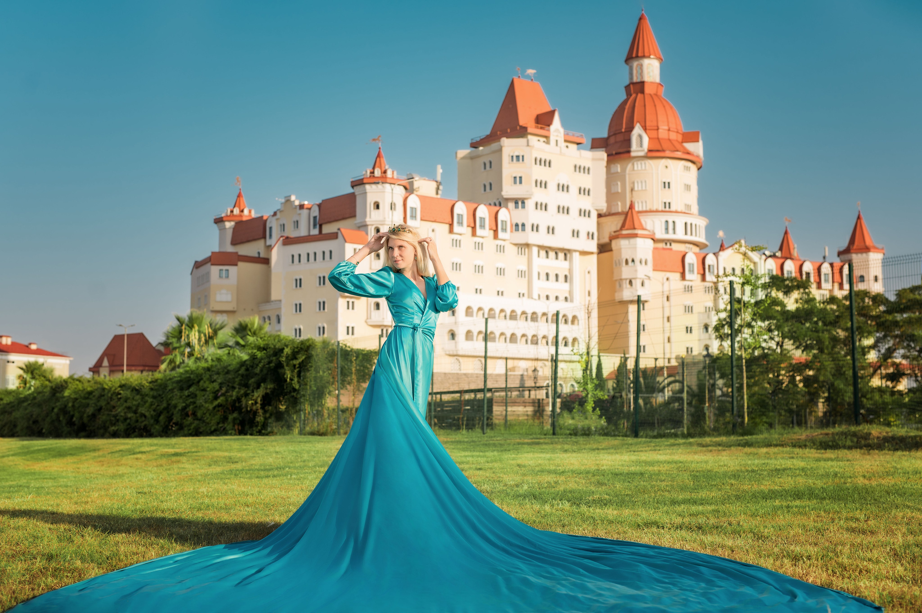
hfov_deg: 39.6
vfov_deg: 27.0
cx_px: 461
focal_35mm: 50
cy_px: 306
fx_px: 1280
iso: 100
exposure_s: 1/640
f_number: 4
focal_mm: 50
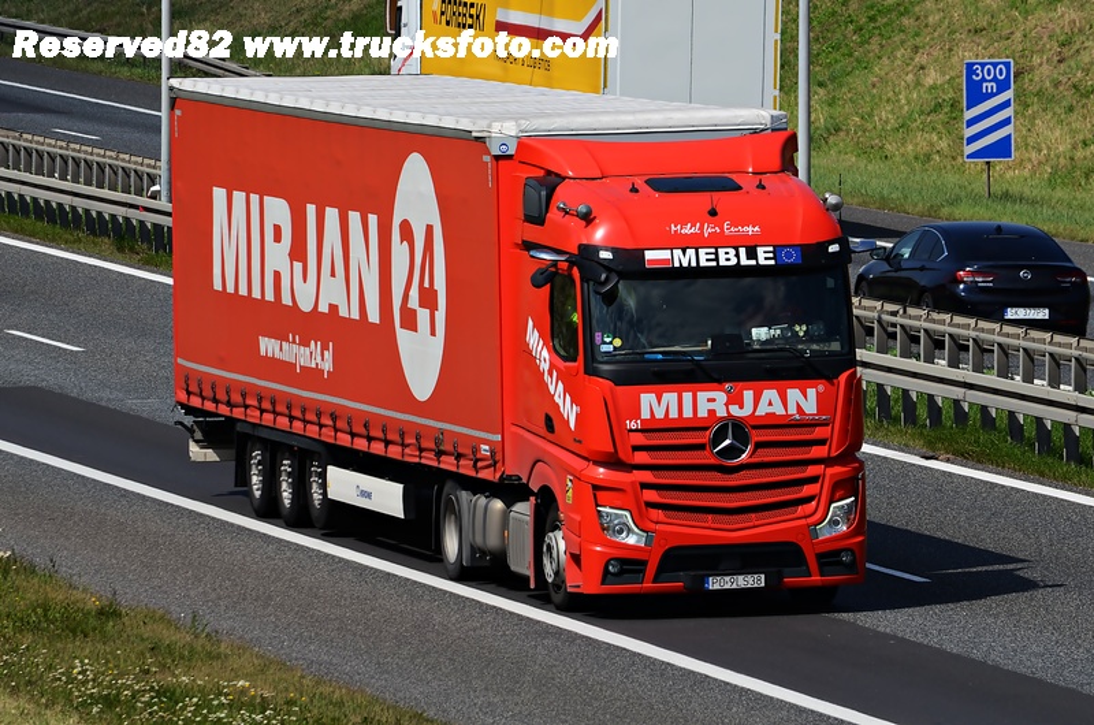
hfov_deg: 6.6
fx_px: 9553
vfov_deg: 4.3
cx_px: 547
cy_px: 362
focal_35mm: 315
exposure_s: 1/800
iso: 160
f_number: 8
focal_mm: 210
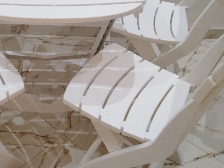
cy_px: 55
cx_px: 50
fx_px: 330
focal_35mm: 51
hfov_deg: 36.4
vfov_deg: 28.4
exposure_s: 1/33.3
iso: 317
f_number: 2.2
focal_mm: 3.37
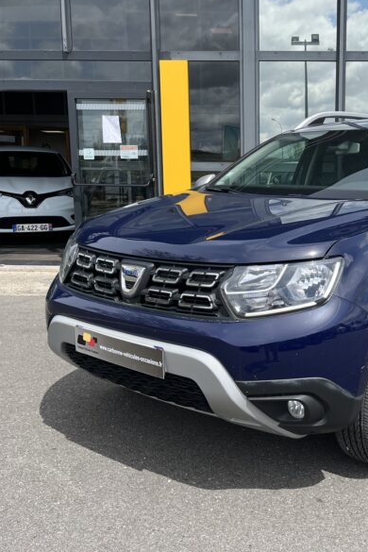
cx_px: 303
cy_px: 271
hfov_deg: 34.6
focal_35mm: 37
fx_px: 567
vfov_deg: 51.9
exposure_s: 1/2358
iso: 50
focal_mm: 5.1
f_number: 1.6
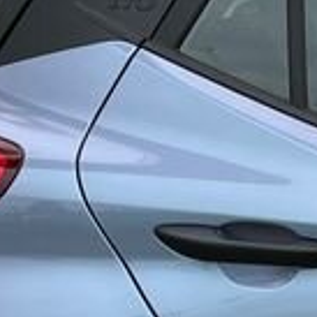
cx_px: 865
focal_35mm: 172
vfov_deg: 10.0
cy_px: 400
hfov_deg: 8.8
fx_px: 1782
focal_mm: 5.1
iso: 50
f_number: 1.6
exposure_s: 1/621
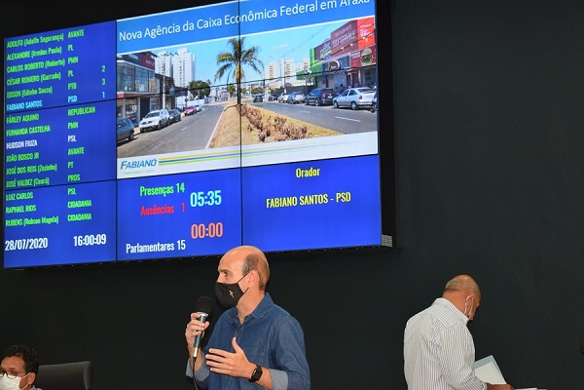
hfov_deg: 24.6
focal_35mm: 82
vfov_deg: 16.6
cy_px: 195
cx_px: 292
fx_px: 1338
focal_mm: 55
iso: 800
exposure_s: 1/80
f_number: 5.6
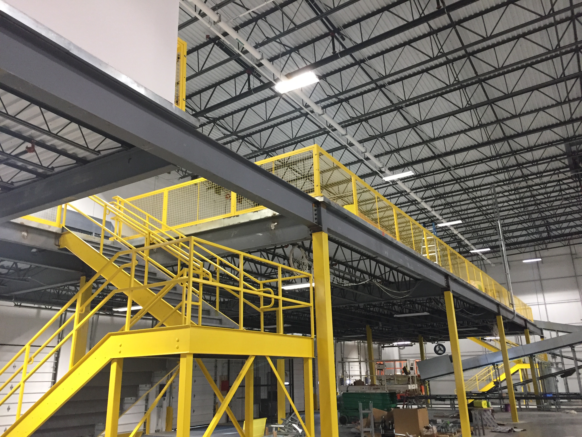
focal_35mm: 29
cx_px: 291
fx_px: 488
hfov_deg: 61.7
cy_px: 218
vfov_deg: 48.2
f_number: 2.2
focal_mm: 4.15
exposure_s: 1/30
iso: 160
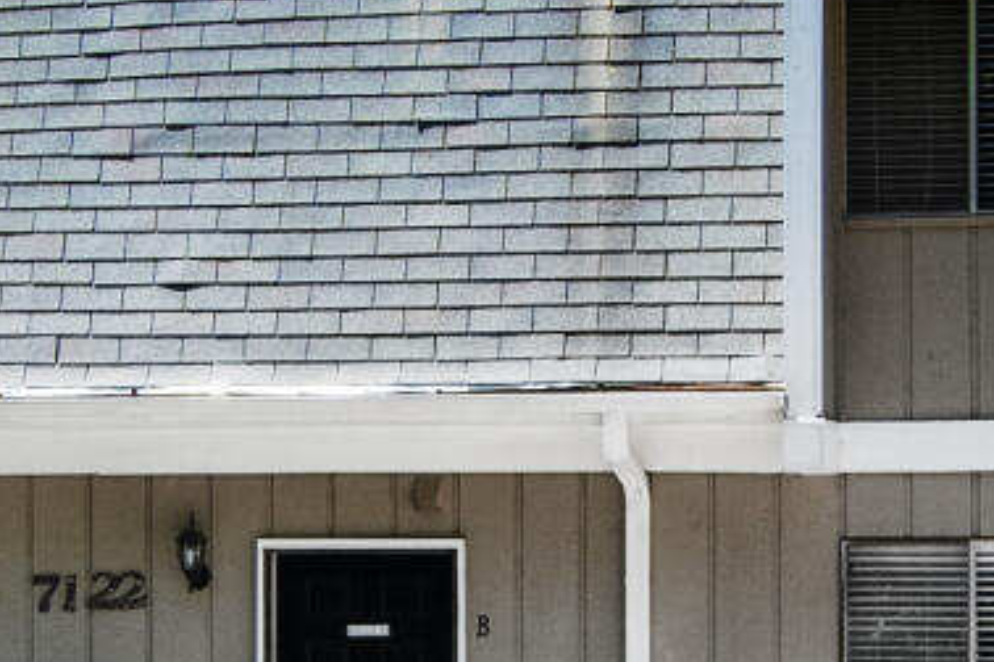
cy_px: 570
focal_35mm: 137
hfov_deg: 15.0
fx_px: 3782
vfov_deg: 10.0
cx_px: 547
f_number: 8
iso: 160
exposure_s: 1/80
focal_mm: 11.5
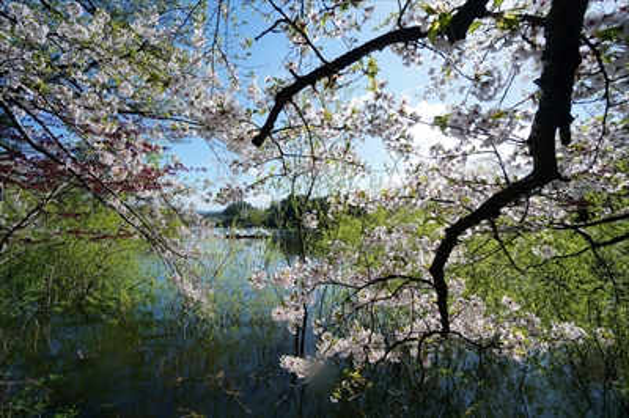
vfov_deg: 77.2
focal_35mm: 15
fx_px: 262
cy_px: 209
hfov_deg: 100.4
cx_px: 314
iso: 100
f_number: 9
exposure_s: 1/160
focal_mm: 10
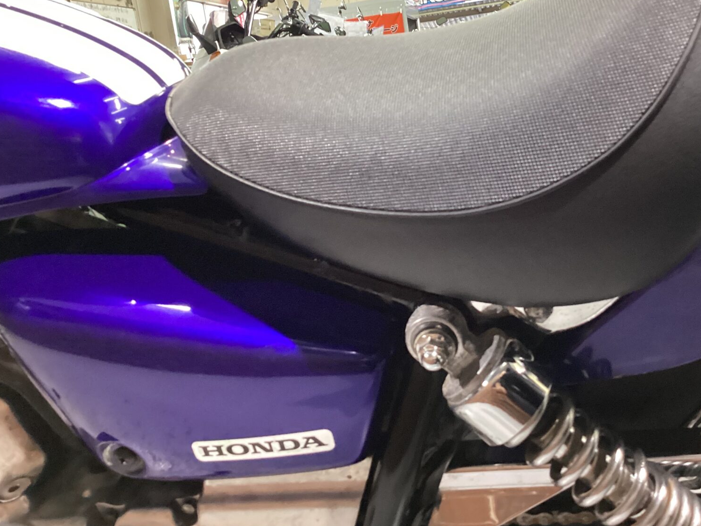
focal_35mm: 40
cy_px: 207
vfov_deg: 35.8
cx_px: 434
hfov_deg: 46.4
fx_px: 810
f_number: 2.4
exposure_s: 1/40
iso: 320
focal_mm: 3.3
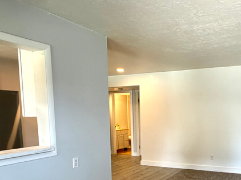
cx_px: 196
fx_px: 237
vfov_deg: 40.7
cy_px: 133
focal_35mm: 34
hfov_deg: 50.4
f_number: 2.2
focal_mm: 2.22
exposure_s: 1/121
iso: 200
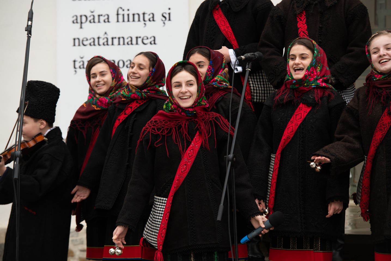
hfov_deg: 14.2
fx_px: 1575
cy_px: 130
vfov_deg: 9.5
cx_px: 196
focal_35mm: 145
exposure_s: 1/160
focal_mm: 145
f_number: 5
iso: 200
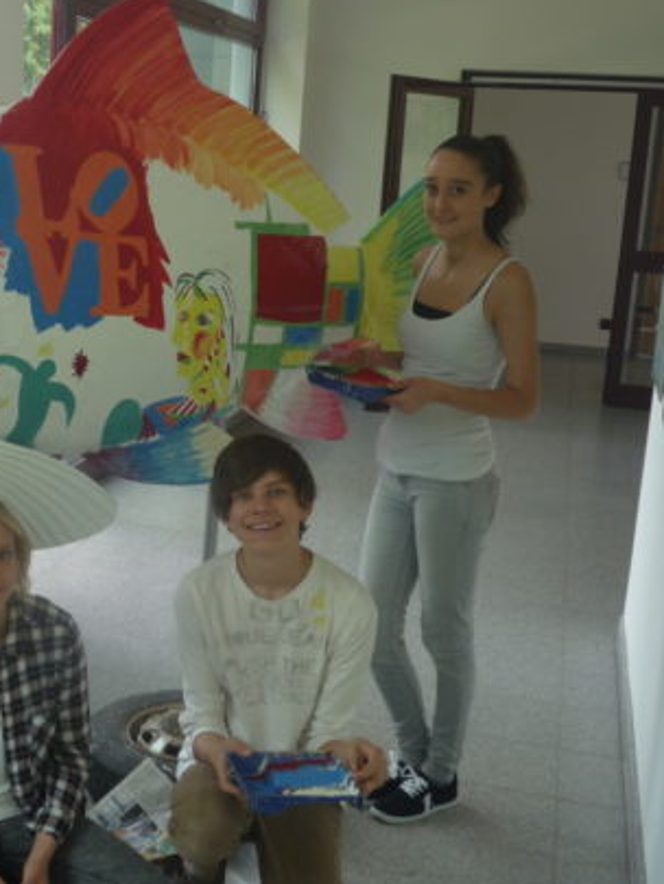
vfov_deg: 36.2
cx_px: 100
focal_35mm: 53
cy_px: 434
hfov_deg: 26.8
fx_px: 1355
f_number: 3.6
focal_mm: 5.8
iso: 100
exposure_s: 1/60
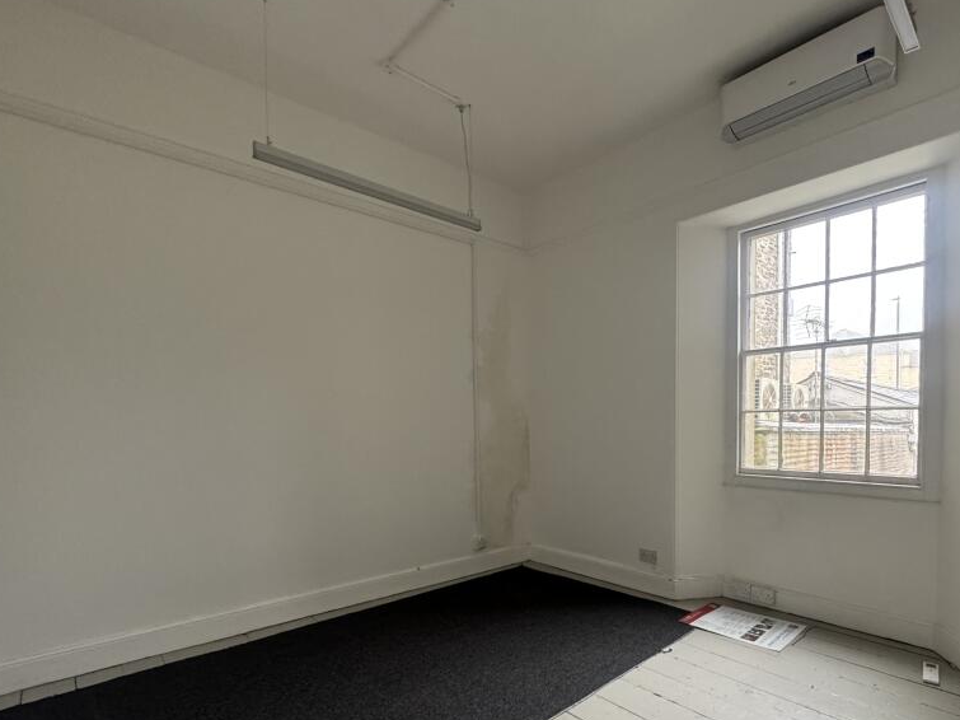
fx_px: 527
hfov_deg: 83.7
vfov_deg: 67.6
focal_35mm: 19
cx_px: 572
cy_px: 450
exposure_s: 1/99
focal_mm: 2.22
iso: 320
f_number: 2.2
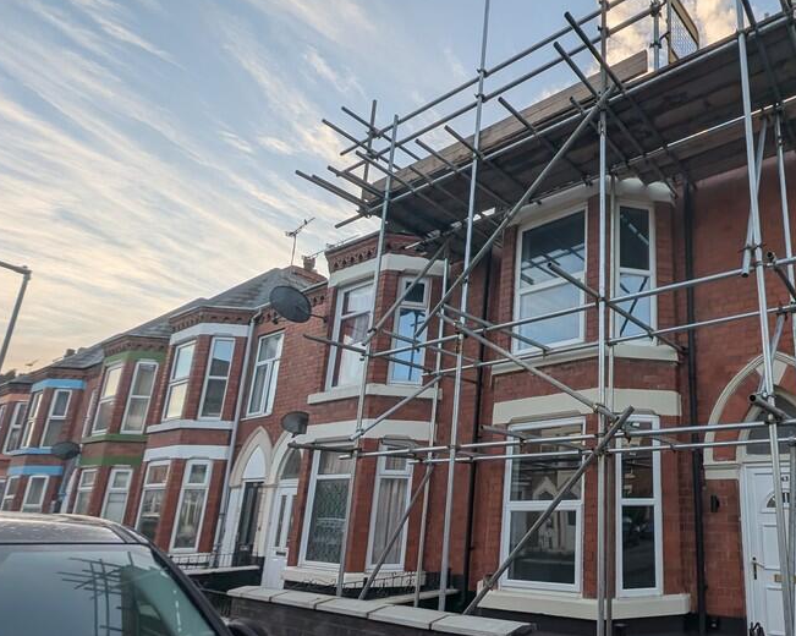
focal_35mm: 20
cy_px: 377
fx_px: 471
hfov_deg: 73.9
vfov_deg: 67.5
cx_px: 610
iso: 45
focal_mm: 1.95
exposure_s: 1/227
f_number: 2.2
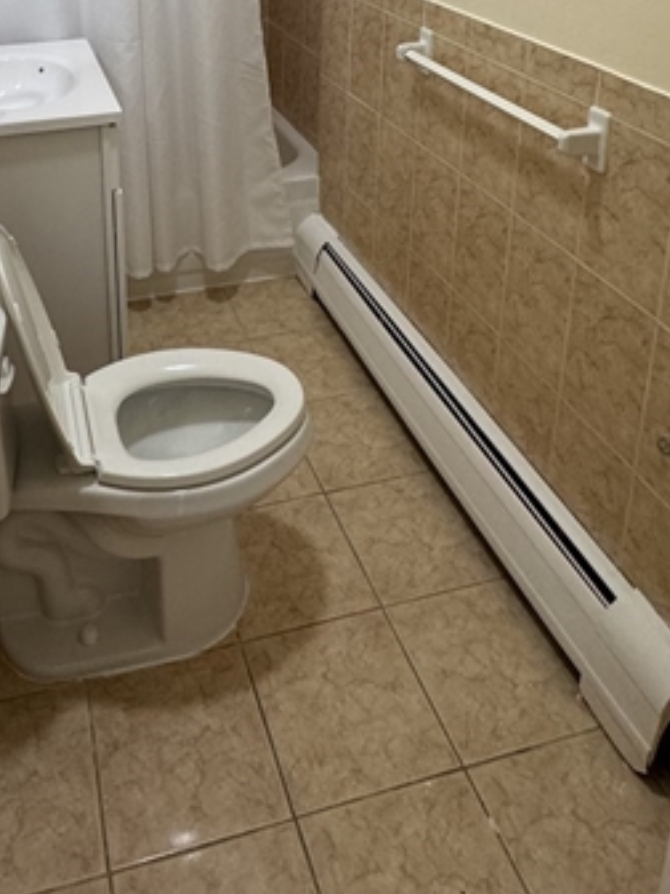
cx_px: 178
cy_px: 40
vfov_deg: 48.7
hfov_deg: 43.0
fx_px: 826
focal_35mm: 32
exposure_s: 1/120
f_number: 2.2
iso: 200
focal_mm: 2.22
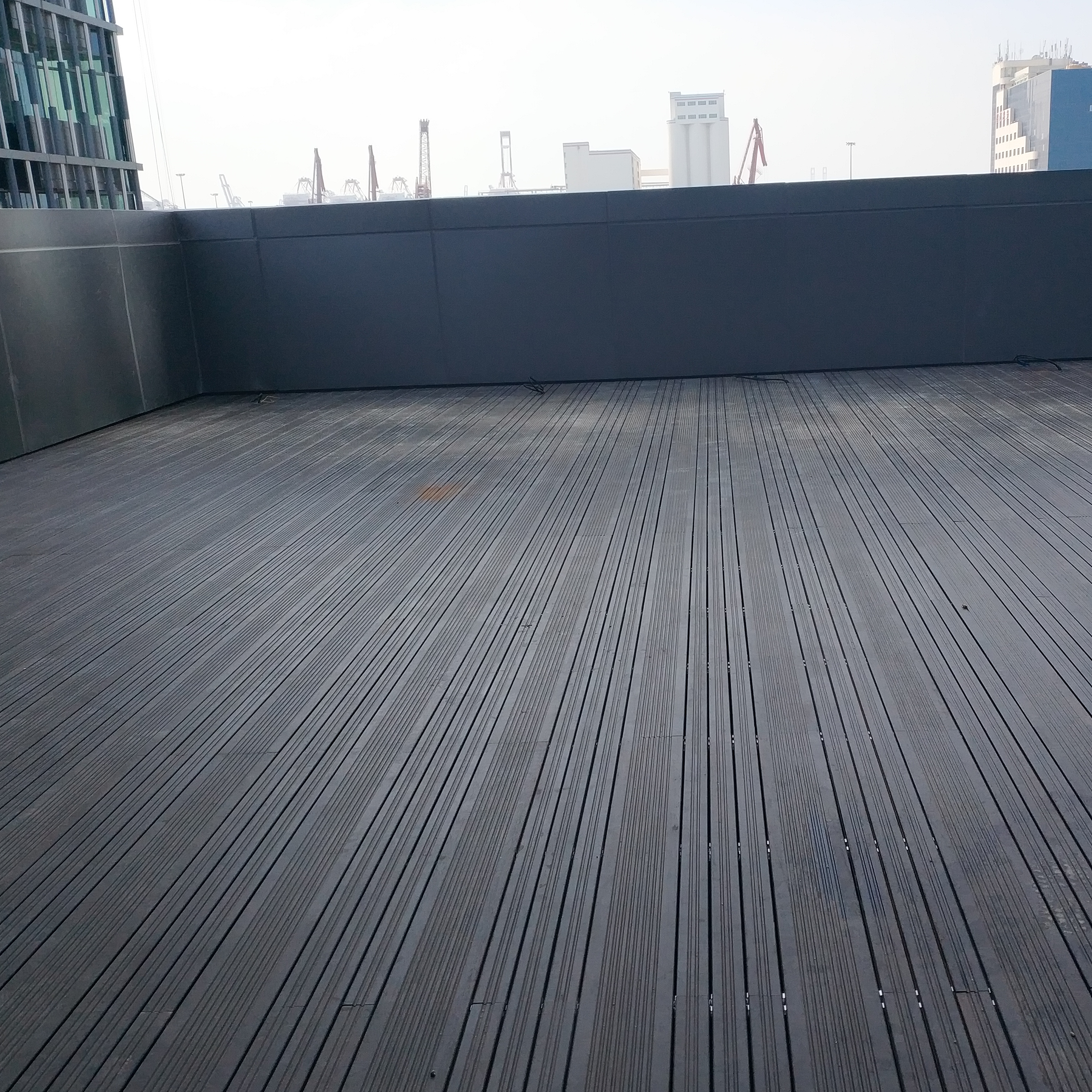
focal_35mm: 40
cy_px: 556
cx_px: 656
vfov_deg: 41.9
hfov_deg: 41.7
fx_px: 1428
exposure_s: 1/1536
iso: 223
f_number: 2
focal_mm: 4.5
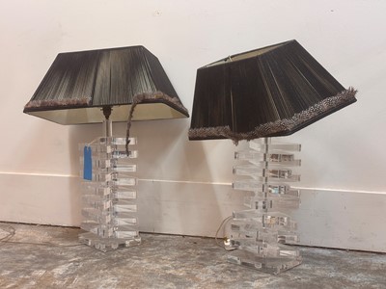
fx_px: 580
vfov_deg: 28.0
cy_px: 144
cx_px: 193
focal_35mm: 52
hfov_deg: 36.8
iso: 64
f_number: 1.6
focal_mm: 5.96
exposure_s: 1/50
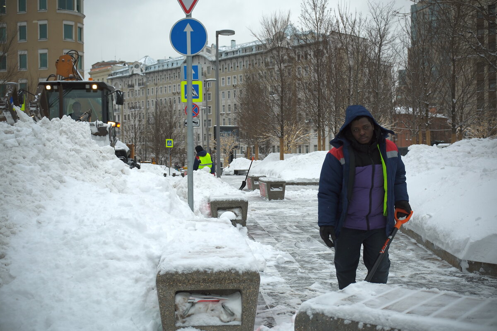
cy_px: 166
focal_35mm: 41
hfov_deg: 47.4
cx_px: 248
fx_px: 566
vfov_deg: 32.6
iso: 80
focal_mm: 27
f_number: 4
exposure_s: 1/280
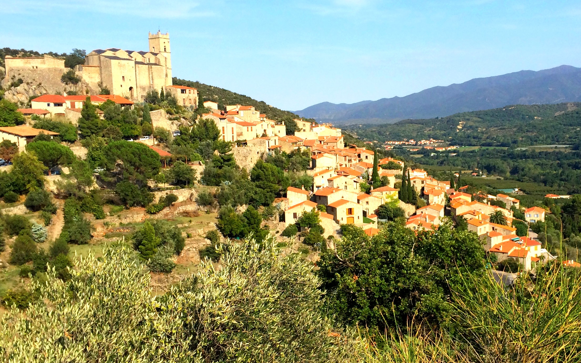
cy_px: 207
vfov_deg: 27.4
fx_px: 744
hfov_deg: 42.4
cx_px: 358
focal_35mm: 47
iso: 32
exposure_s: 1/1866
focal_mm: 4.12
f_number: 2.2
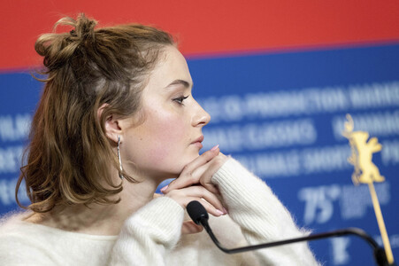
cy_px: 133
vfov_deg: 6.5
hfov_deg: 9.8
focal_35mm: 210
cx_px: 200
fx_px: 2326
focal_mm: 140
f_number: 2.8
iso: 2000
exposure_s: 1/250
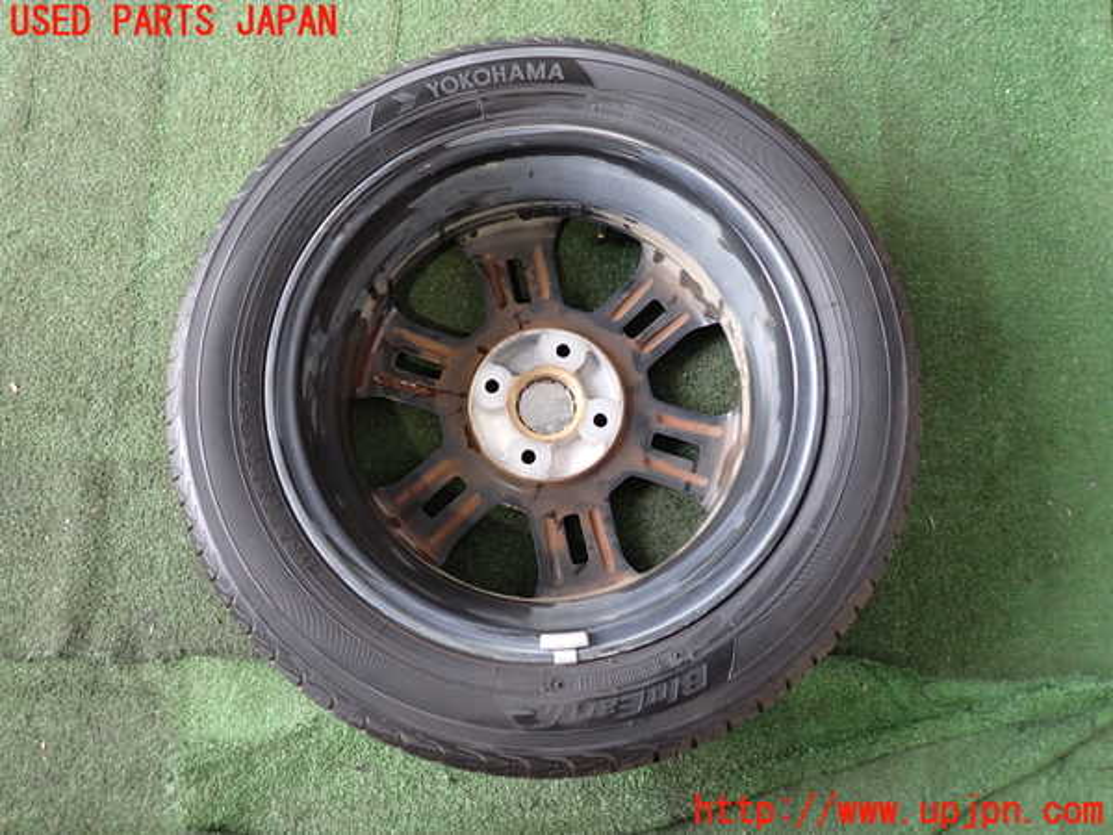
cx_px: 556
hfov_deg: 69.4
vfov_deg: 54.9
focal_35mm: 25
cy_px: 418
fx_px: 804
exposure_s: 1/30
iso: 200
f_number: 2
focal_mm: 4.5
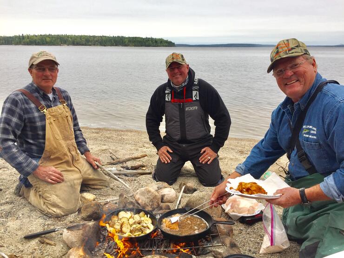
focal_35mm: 29
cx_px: 172
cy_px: 129
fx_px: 288
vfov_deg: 48.2
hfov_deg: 61.7
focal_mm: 4.15
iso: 32
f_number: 2.2
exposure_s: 1/507
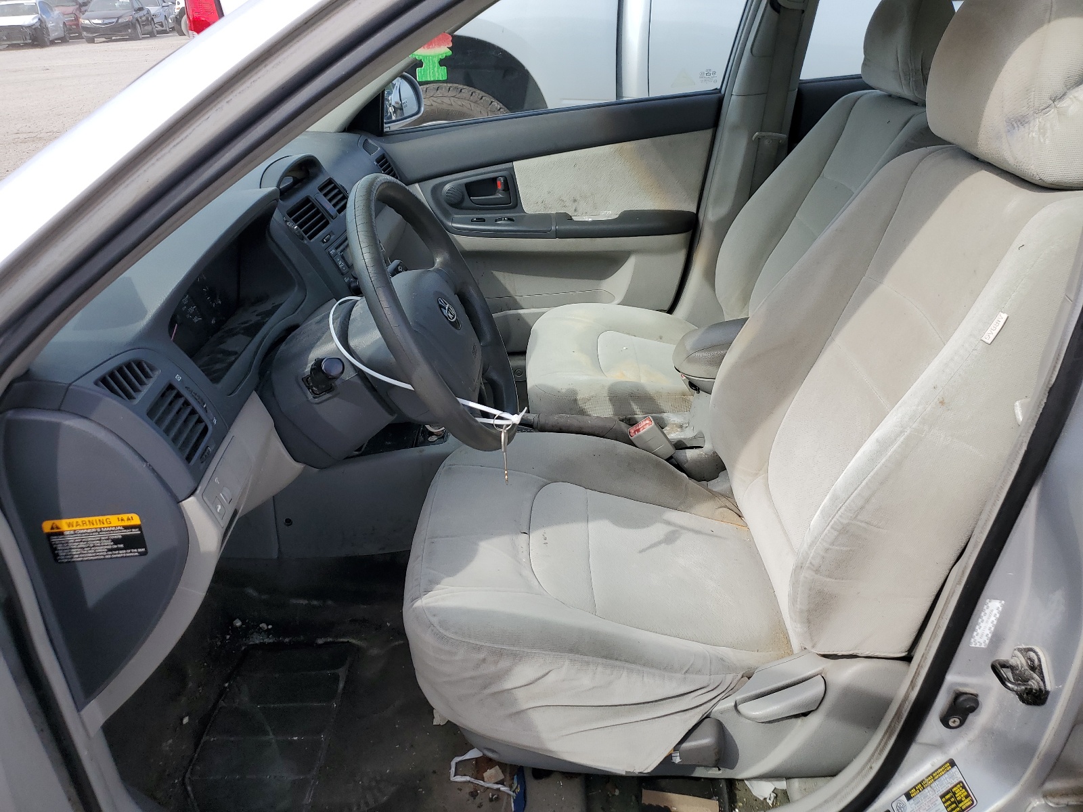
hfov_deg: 67.3
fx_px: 813
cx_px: 542
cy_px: 406
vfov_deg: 53.1
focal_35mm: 26
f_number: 1.5
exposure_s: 1/1250
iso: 50
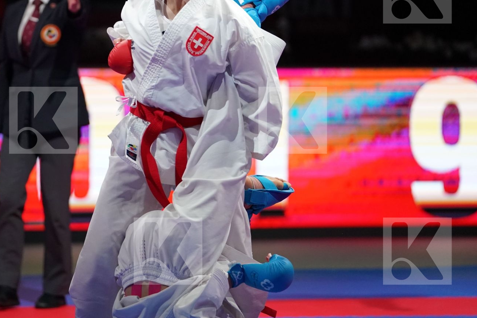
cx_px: 168
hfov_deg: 8.7
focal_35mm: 236
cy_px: 120
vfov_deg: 5.8
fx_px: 3126
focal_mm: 170
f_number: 2.8
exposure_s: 1/1000
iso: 4000
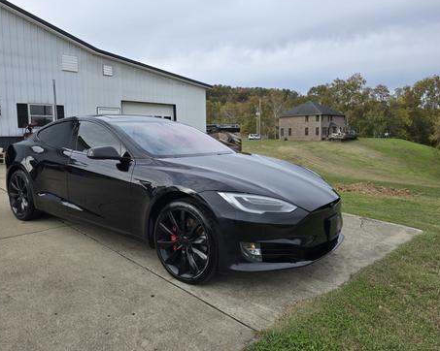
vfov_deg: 56.7
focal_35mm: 25
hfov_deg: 68.0
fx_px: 325
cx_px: 200
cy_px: 170
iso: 12
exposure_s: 1/350
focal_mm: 6.3
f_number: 1.7
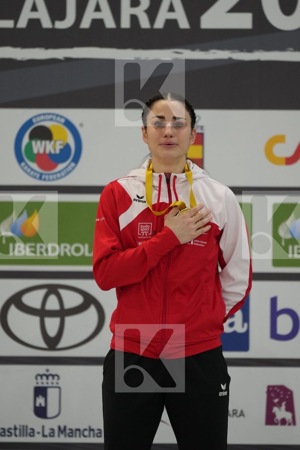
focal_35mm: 300
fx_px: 3750
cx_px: 150
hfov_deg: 4.6
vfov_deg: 6.9
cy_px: 225
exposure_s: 1/500
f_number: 2.8
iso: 1600
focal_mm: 200
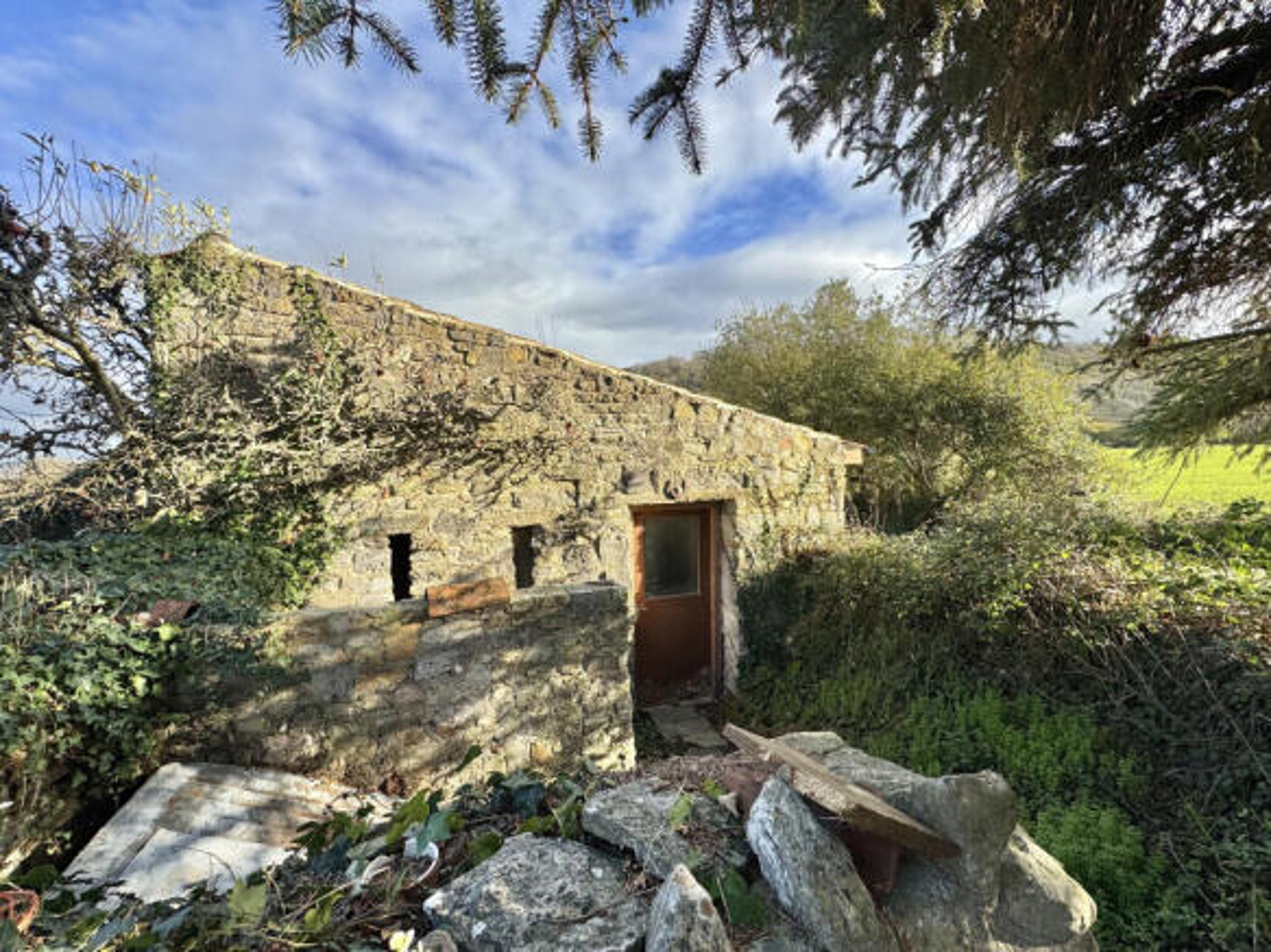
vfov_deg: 85.7
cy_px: 476
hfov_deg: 102.1
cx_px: 636
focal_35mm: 14
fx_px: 514
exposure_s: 1/840
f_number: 2.2
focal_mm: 2.22
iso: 50
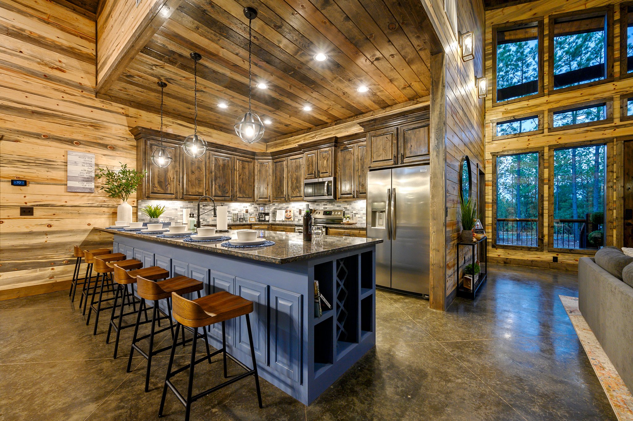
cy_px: 210
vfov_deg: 81.1
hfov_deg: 104.3
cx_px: 316
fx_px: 246
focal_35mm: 14
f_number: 9
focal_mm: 14
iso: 200
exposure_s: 1/4
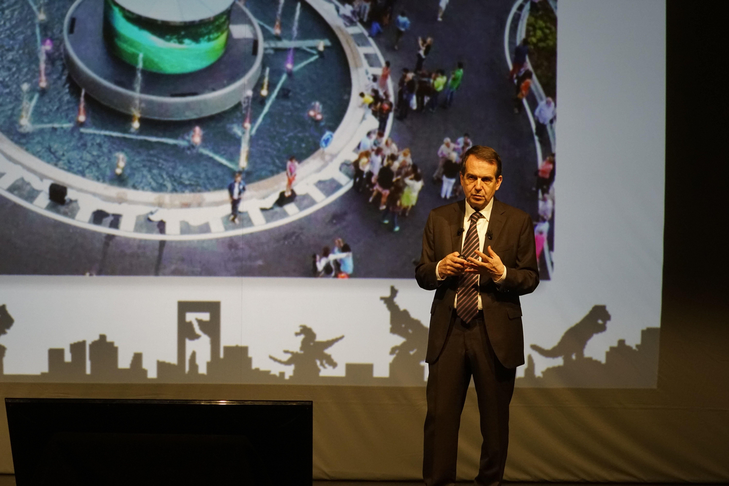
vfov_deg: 13.0
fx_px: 2126
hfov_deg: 19.5
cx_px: 364
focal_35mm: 105
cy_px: 243
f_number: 4.5
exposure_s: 1/160
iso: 1600
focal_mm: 70
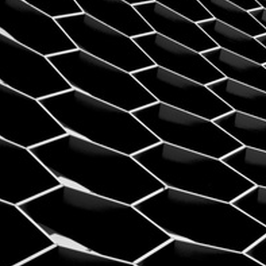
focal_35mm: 138
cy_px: 442
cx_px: 219
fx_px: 1200
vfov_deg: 11.9
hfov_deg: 12.6
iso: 800
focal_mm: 32
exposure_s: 1/400
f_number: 8
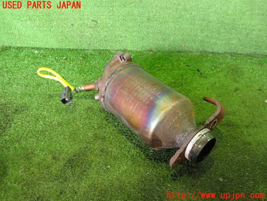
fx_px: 231
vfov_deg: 46.8
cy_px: 100
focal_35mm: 30
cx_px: 134
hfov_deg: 60.0
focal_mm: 5.4
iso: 400
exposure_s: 1/30
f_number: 2.3
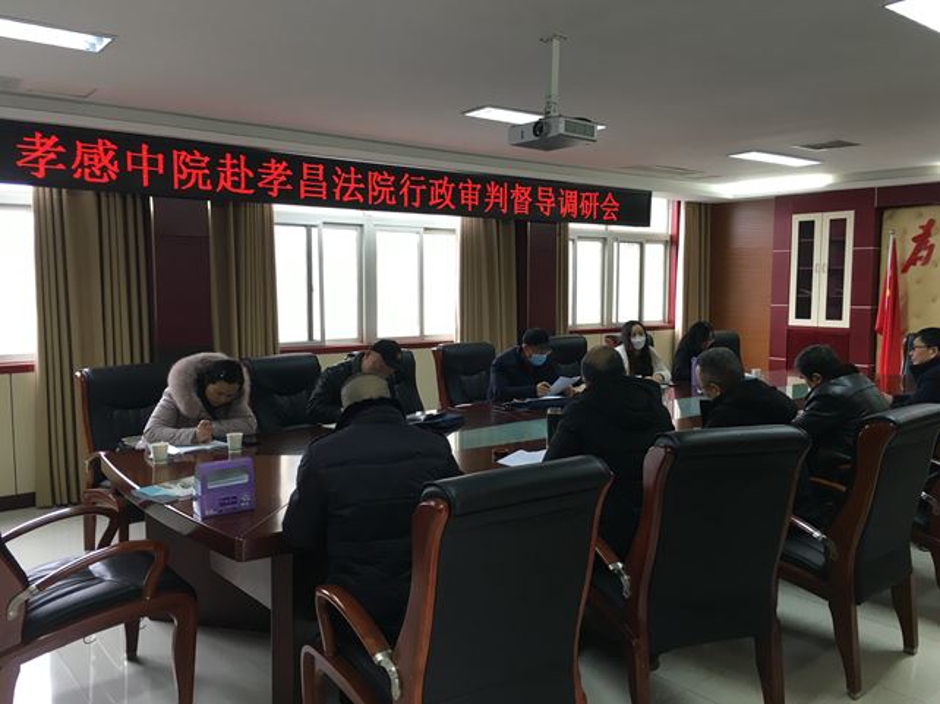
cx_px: 470
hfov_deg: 61.7
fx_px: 787
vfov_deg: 48.2
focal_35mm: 29
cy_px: 352
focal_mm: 4.15
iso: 80
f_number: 2.2
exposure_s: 1/33
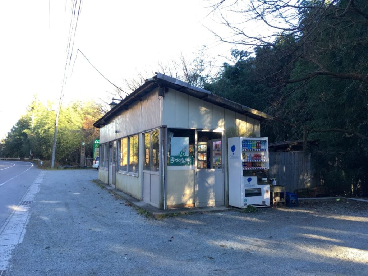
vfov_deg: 48.2
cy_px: 138
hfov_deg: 61.7
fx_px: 308
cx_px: 184
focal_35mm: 29
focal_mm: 4.15
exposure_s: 1/120
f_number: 2.2
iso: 40
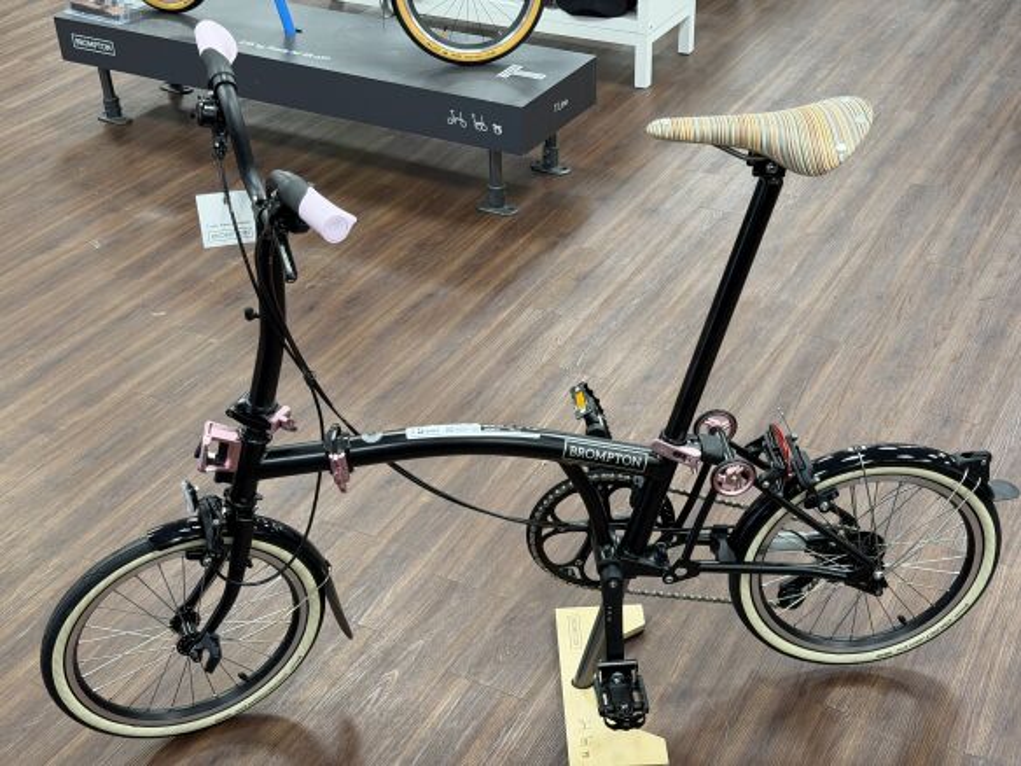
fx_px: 1416
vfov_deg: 30.3
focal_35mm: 48
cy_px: 383
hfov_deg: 39.7
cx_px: 510
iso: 125
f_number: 1.78
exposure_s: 1/50
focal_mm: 6.76
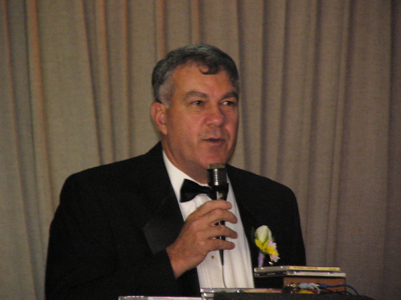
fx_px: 4132
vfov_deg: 4.2
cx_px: 200
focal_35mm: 357
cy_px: 150
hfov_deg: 5.6
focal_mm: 59.5
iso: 400
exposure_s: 1/60
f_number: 2.8
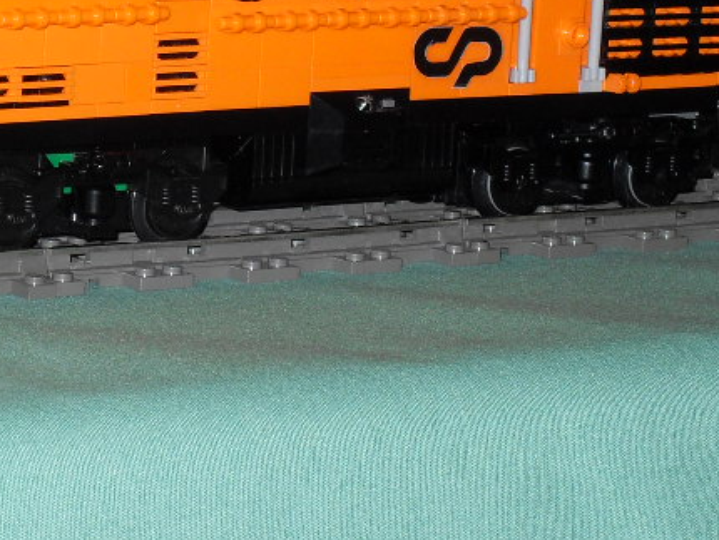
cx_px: 214
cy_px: 42
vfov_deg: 6.6
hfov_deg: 8.7
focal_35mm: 226
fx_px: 4697
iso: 120
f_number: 4.8
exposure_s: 1/90
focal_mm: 15.3
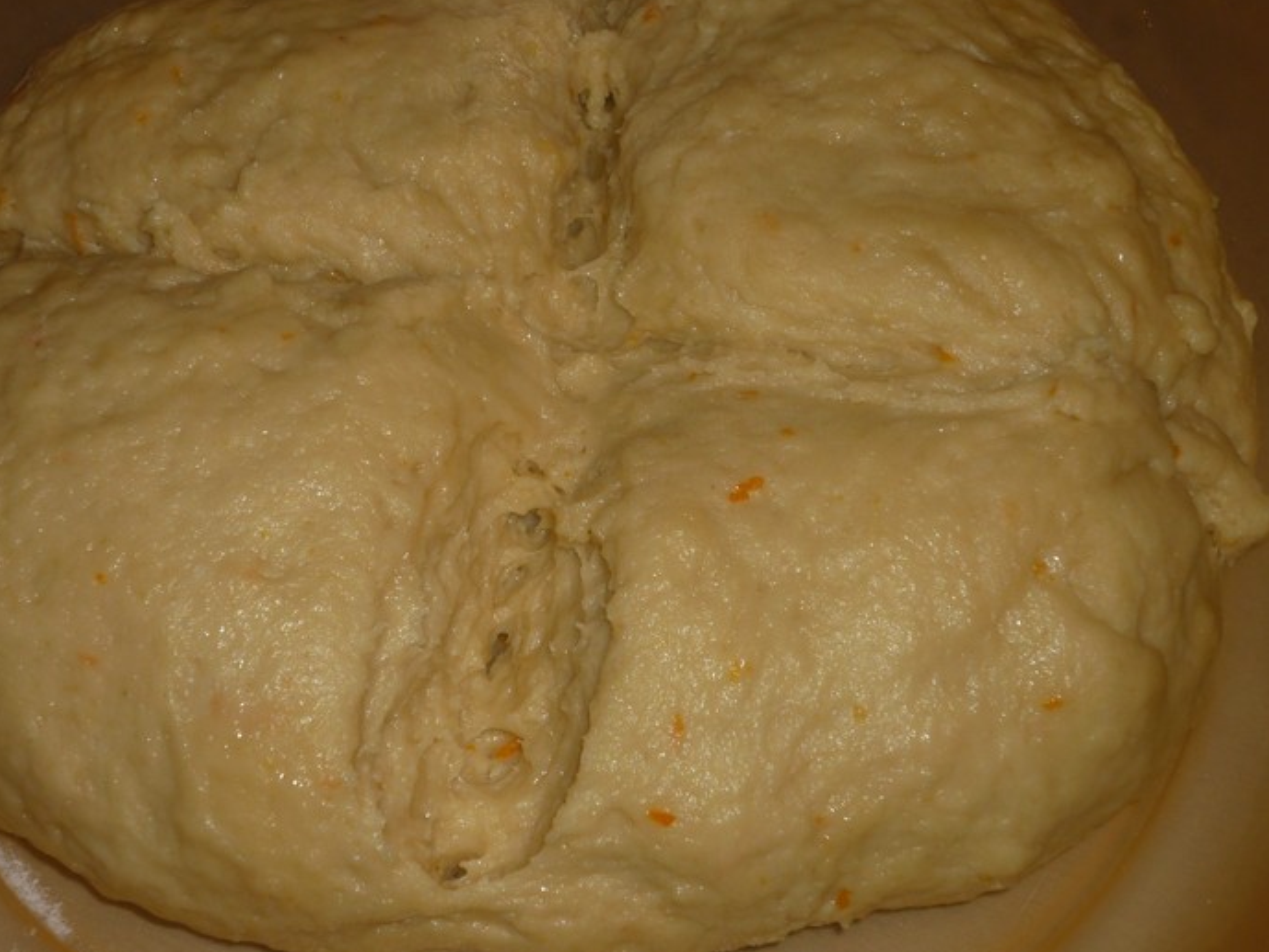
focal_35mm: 72
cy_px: 442
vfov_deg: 20.4
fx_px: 2640
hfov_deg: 27.0
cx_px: 549
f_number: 5.2
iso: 100
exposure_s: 1/40
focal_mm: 10.9
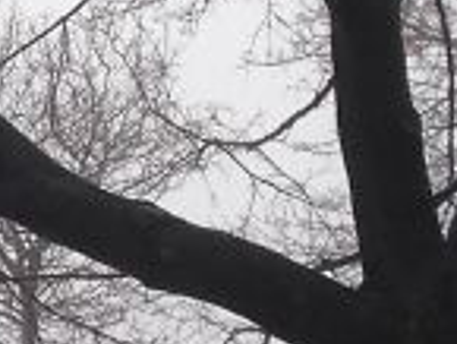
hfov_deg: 9.6
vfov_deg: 7.4
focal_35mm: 200
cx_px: -192
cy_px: 189
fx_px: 2643
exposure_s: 1/150
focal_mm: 4.12
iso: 50
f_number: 2.4
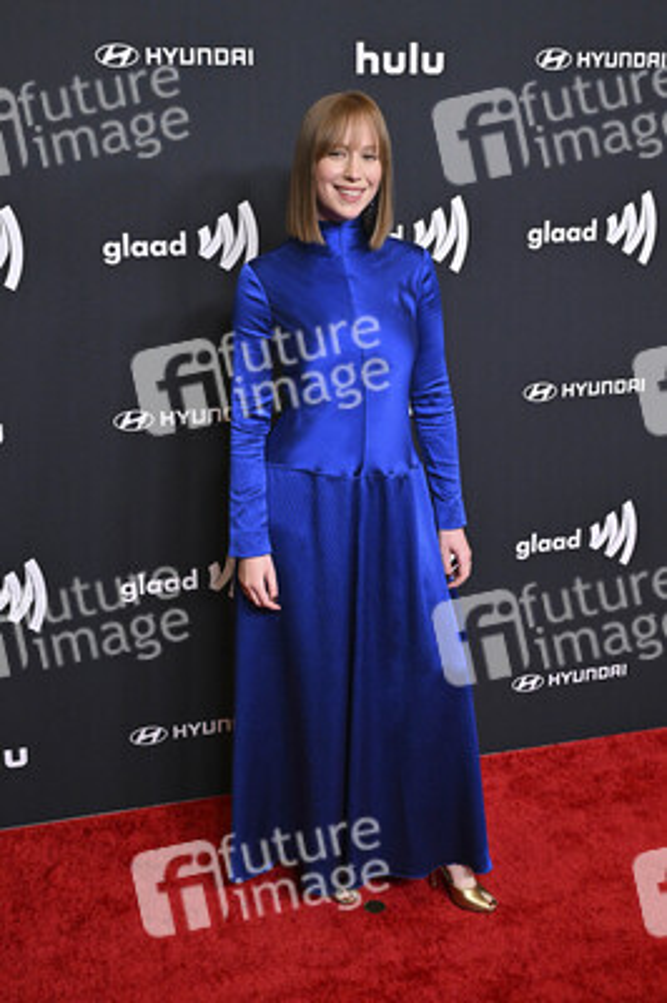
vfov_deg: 45.5
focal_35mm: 43
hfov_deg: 31.1
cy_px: 502
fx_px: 1197
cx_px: 334
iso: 4000
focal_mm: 43
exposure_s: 1/250
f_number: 5.6
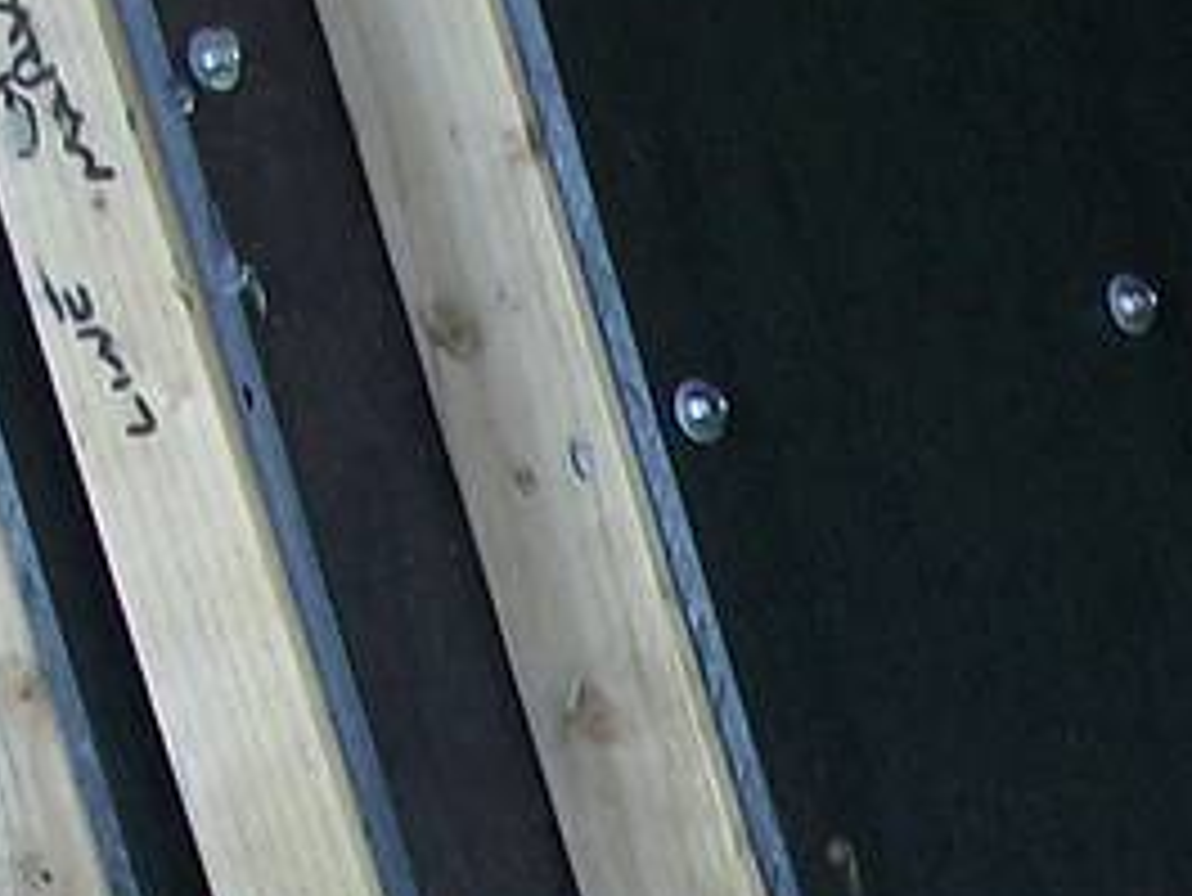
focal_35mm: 193
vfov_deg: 7.3
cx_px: 2213
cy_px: 1932
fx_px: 6649
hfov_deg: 9.7
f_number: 2.9
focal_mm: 5.7
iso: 80
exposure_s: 1/40
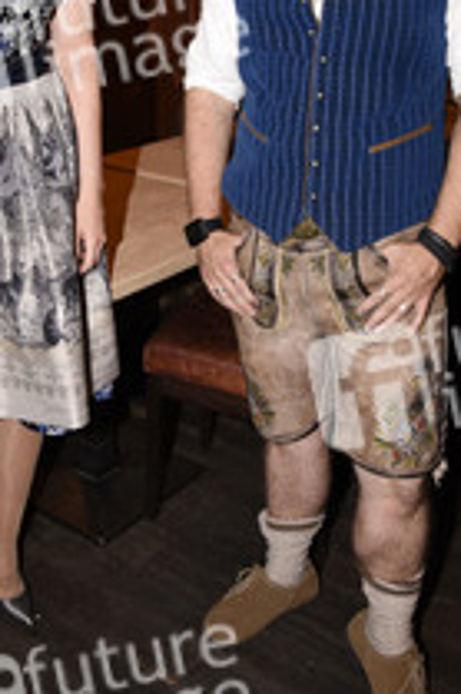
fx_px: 885
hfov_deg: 29.1
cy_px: 206
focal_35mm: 46
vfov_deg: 41.9
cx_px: 176
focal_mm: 24
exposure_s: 1/100
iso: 1600
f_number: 6.3
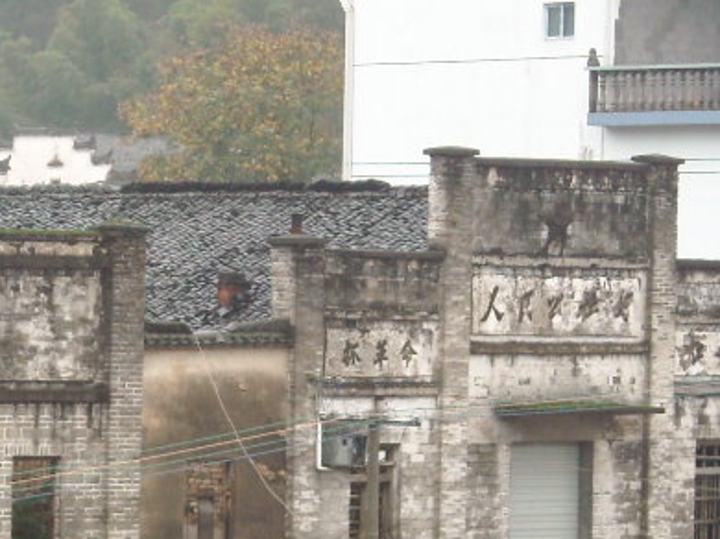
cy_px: 340
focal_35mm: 247
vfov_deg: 6.0
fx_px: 5134
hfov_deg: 8.0
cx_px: 42
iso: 183
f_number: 4.4
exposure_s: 1/60
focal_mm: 15.32
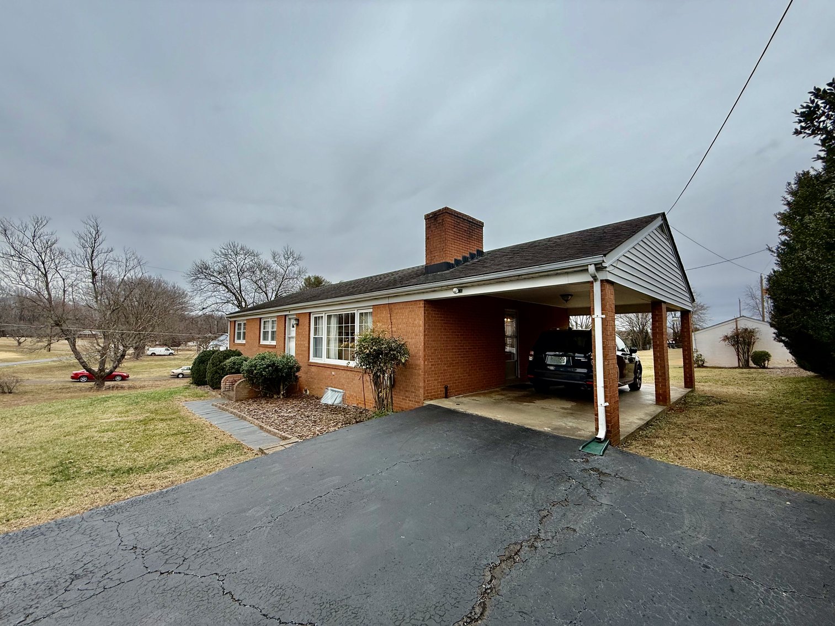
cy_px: 313
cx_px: 418
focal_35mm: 14
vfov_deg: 85.7
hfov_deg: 102.1
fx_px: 338
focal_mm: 2.22
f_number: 2.2
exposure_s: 1/502
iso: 50
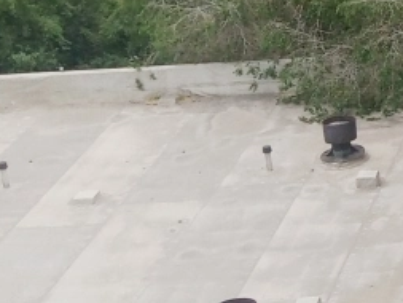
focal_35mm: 129
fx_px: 1503
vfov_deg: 11.4
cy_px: -17
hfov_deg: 12.3
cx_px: 953
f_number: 1.8
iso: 117
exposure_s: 1/284
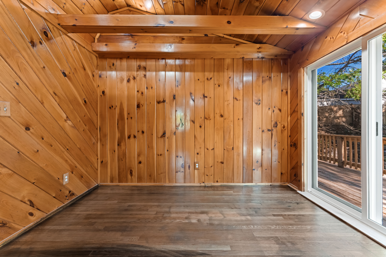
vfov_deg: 78.1
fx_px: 159
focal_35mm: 15
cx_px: 193
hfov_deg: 101.1
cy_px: 128
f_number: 11
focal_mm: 14.8
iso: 1600
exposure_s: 1/3
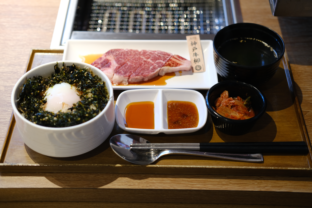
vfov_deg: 25.5
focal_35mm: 53
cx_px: 156
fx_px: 459
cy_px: 104
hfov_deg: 37.5
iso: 640
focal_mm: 35
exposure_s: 1/58
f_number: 2.2
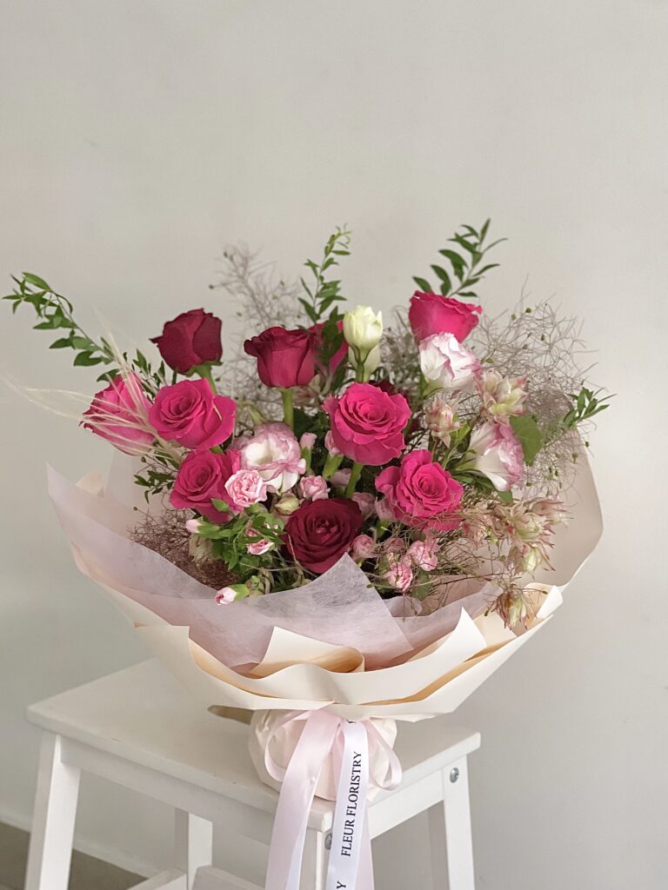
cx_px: 334
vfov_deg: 30.3
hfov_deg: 22.9
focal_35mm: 64
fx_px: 1647
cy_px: 445
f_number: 2.2
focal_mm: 7.5
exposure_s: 1/33
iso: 250
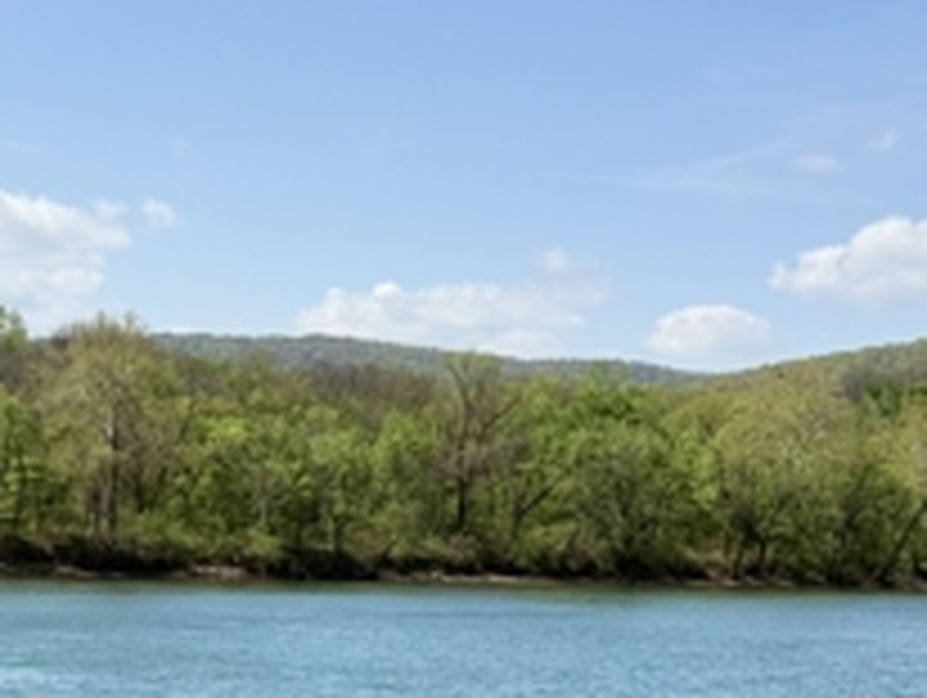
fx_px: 2493
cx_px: 108
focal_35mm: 93
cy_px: 563
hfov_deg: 20.7
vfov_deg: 15.8
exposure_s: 1/6536
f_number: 1.78
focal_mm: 6.76
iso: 80
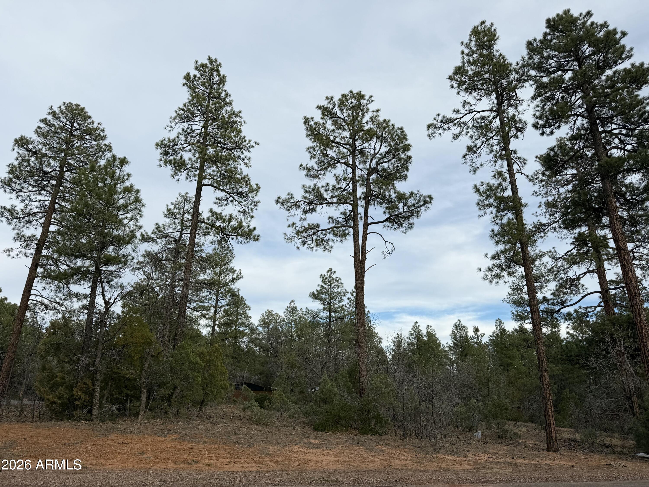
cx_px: 324
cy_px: 244
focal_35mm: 24
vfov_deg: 56.8
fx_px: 450
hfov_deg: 71.6
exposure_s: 1/2299
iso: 80
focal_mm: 6.76
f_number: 1.78
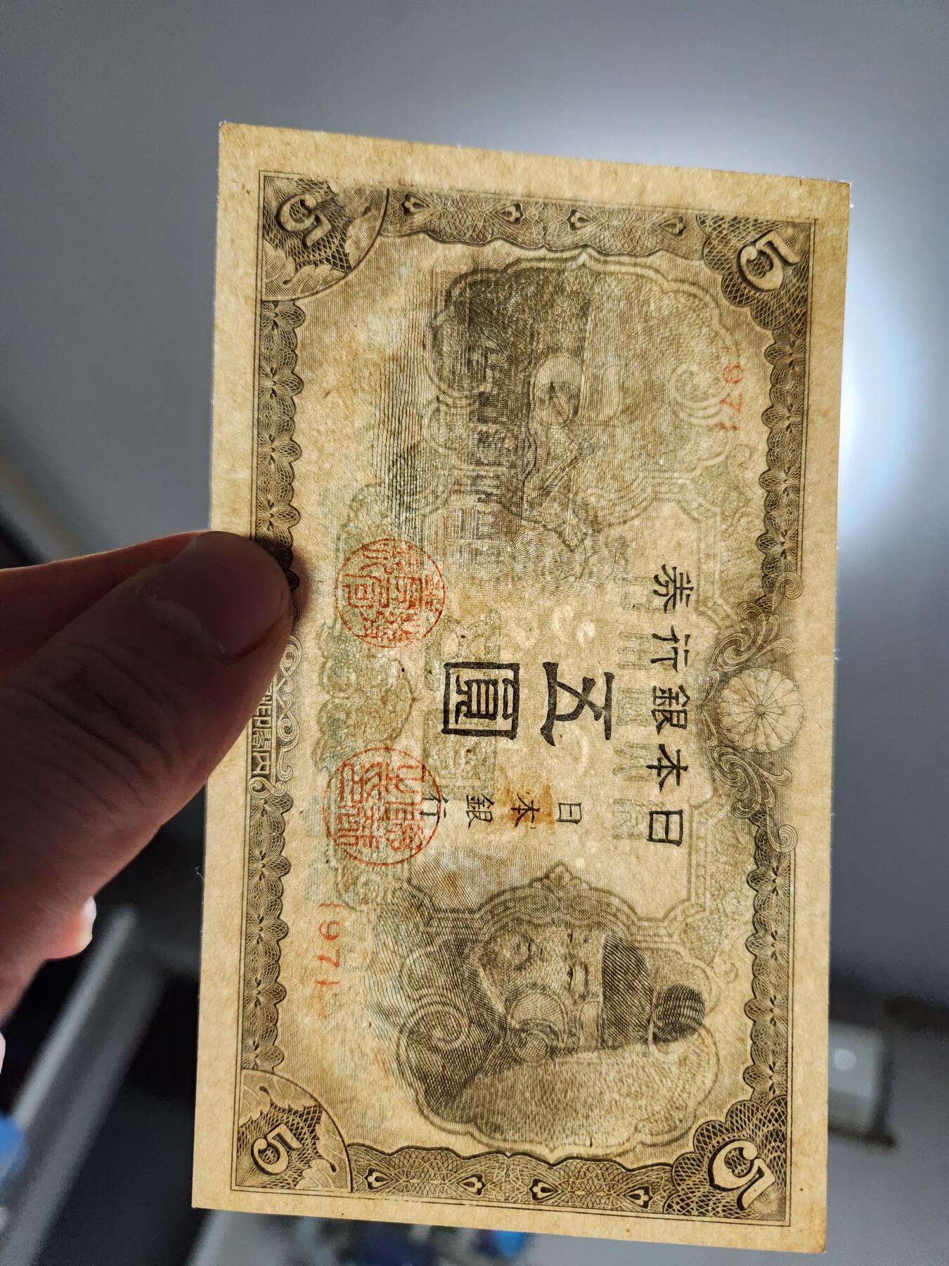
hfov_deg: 58.9
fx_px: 841
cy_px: 633
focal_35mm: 23
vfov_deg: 73.9
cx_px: 474
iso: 1000
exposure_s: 1/100
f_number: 1.8
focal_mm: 5.4
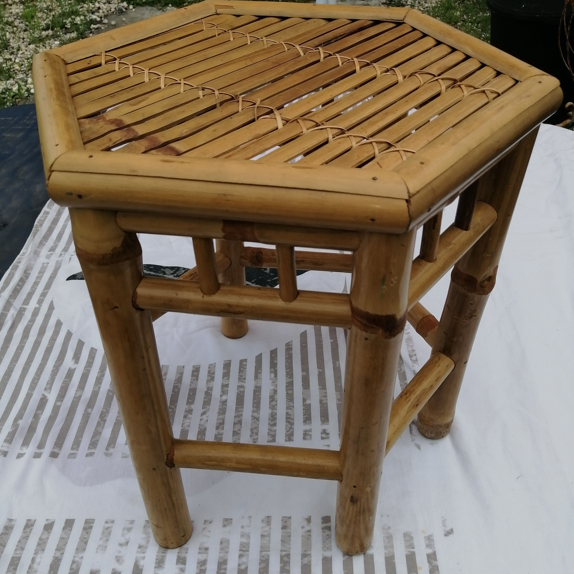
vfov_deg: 52.5
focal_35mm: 31
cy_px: 308
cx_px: 288
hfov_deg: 52.5
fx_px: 582
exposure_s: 1/1499
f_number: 1.8
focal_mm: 3.96
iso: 50
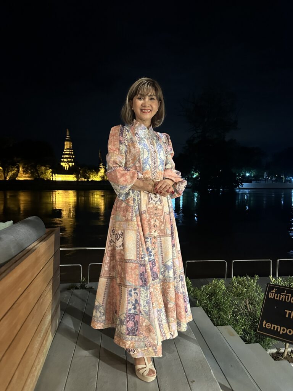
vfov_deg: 71.6
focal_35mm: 24
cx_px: 146
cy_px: 196
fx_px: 271
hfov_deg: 56.8
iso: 1000
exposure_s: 1/33
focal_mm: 6.86
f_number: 1.78
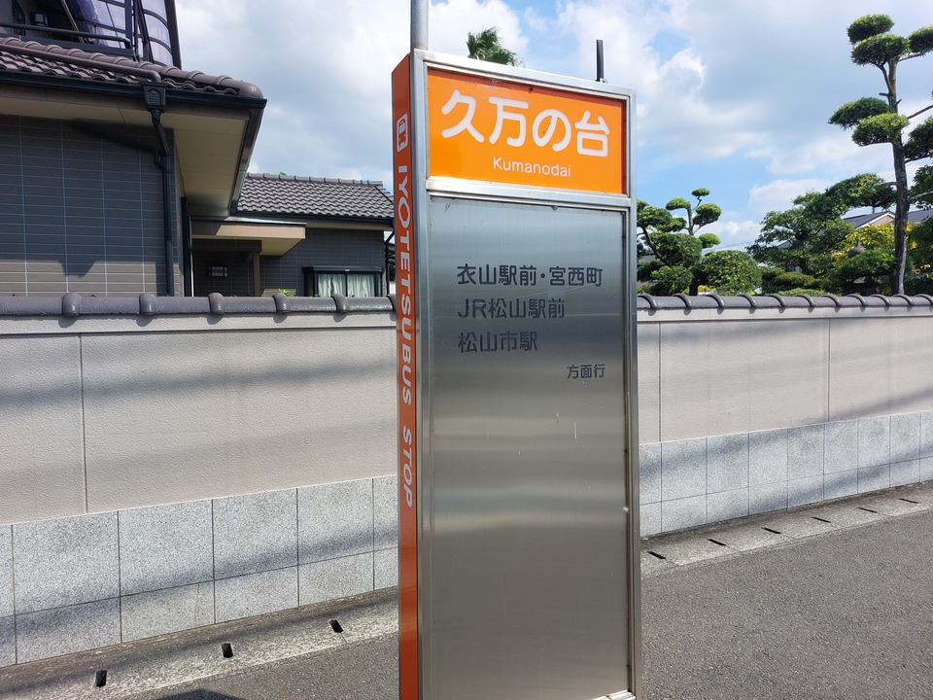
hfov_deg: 71.6
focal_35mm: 24
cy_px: 350
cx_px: 466
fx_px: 647
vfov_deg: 56.8
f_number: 1.8
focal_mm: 5.23
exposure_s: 1/949
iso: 25
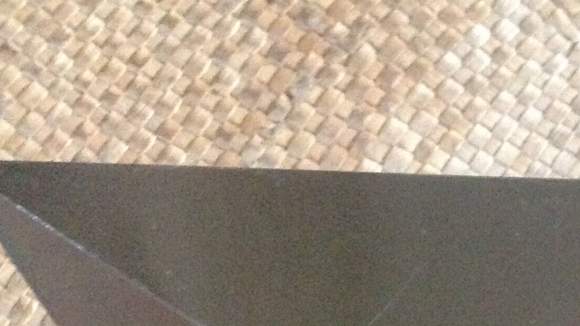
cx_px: 595
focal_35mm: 89
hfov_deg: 22.9
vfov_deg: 13.1
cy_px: 444
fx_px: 1369
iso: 800
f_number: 2.4
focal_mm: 4.28
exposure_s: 1/15
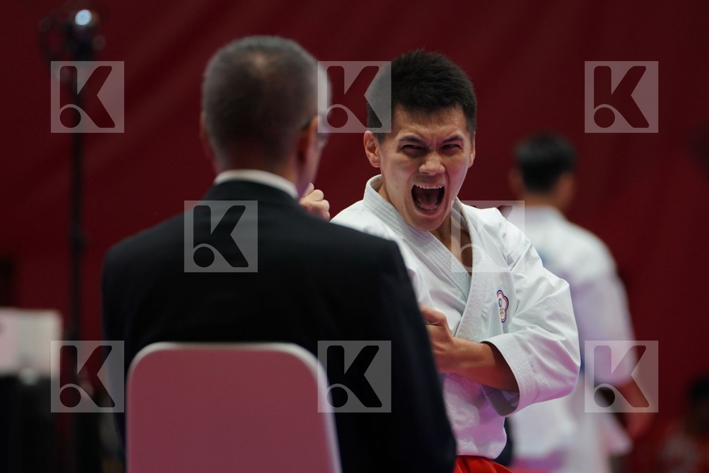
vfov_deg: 3.4
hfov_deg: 5.2
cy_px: 236
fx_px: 7877
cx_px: 354
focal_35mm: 400
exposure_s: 1/500
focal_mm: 267
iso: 1250
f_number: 4
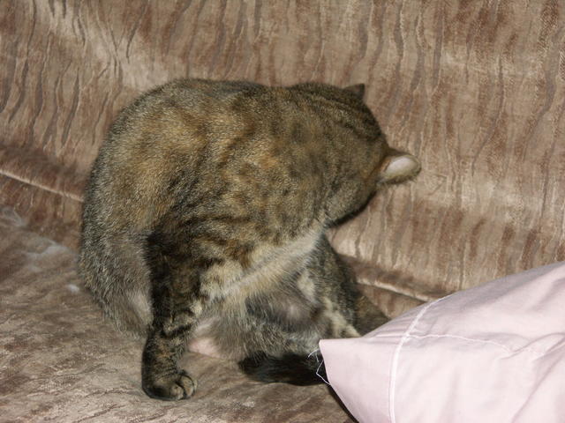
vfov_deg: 11.5
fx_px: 2106
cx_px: 282
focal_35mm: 129
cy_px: 212
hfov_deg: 15.3
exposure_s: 1/125
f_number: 3.2
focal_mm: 32.96
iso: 200
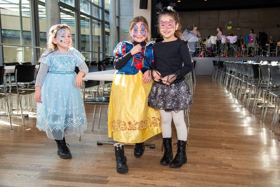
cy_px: 94
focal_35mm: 38
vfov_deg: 35.1
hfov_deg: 50.7
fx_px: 296
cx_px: 140
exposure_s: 1/125
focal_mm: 38
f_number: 5.6
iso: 400
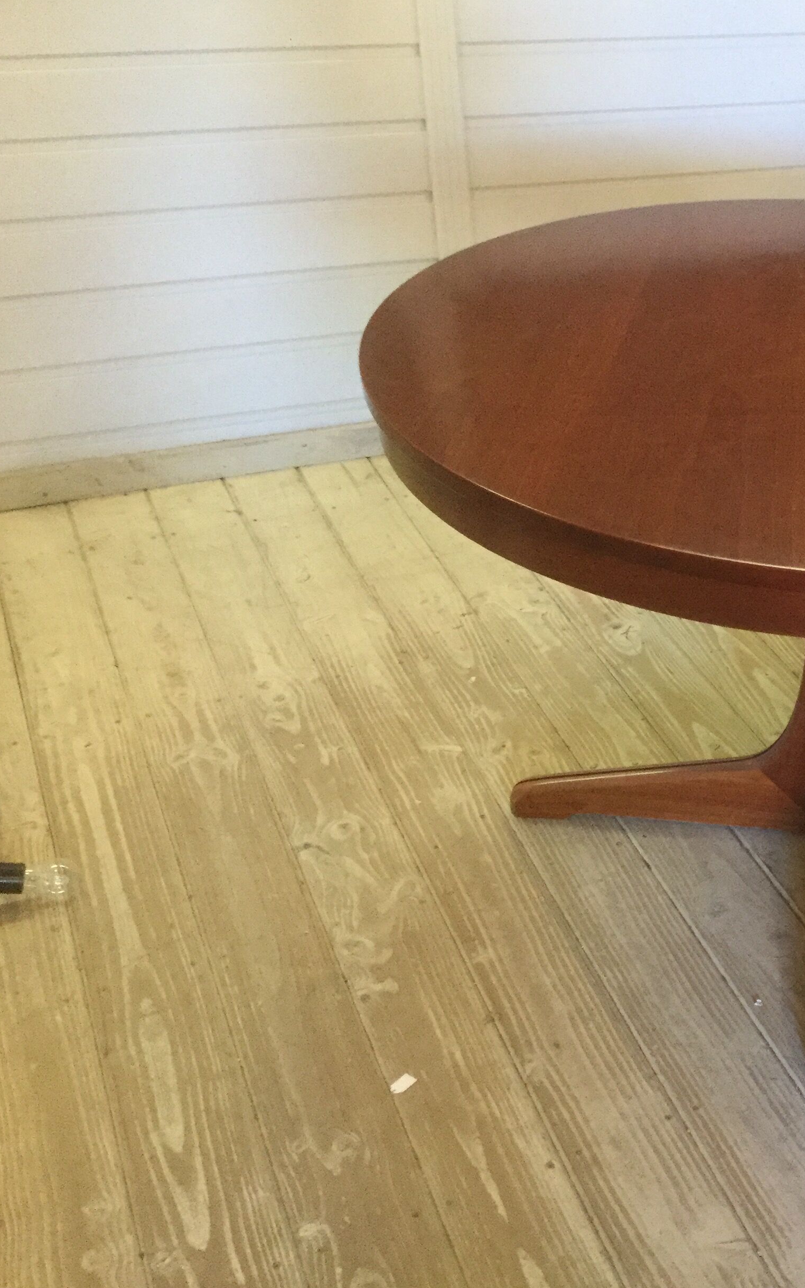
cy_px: 642
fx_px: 1544
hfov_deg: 27.1
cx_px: 858
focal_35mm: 44
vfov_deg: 45.3
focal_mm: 3.3
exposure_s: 1/20
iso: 200
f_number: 2.4
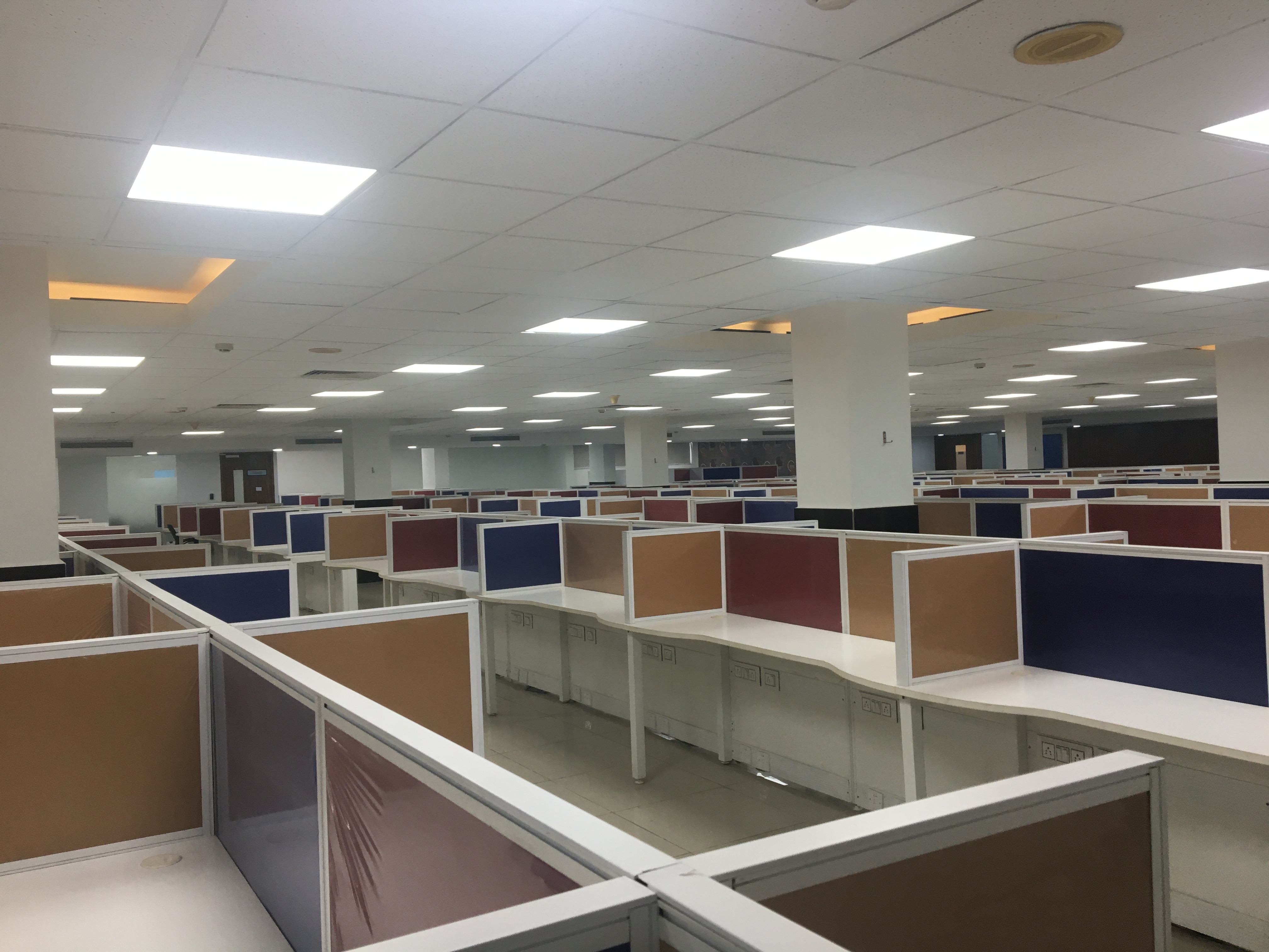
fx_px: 1063
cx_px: 634
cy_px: 476
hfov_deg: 61.7
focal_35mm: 29
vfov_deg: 48.2
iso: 25
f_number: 2.2
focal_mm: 4.15
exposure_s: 1/40
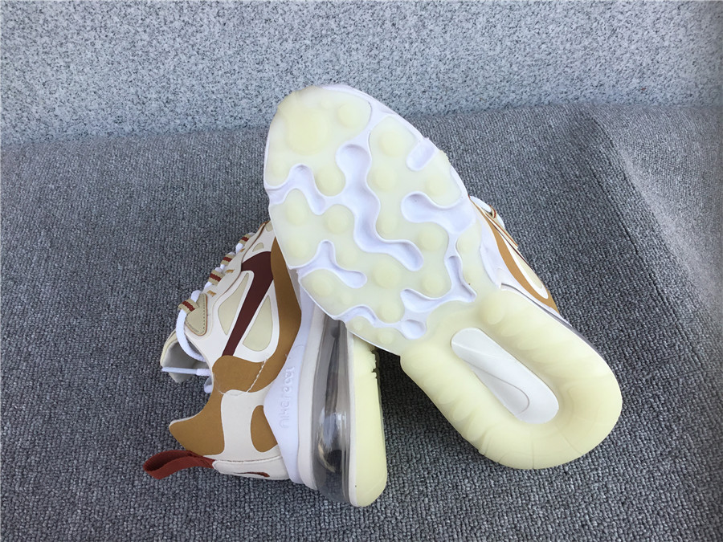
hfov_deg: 58.4
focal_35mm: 31
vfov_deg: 45.4
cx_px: 362
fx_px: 647
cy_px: 271
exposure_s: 1/586
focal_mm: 3.3
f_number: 2.4
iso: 25
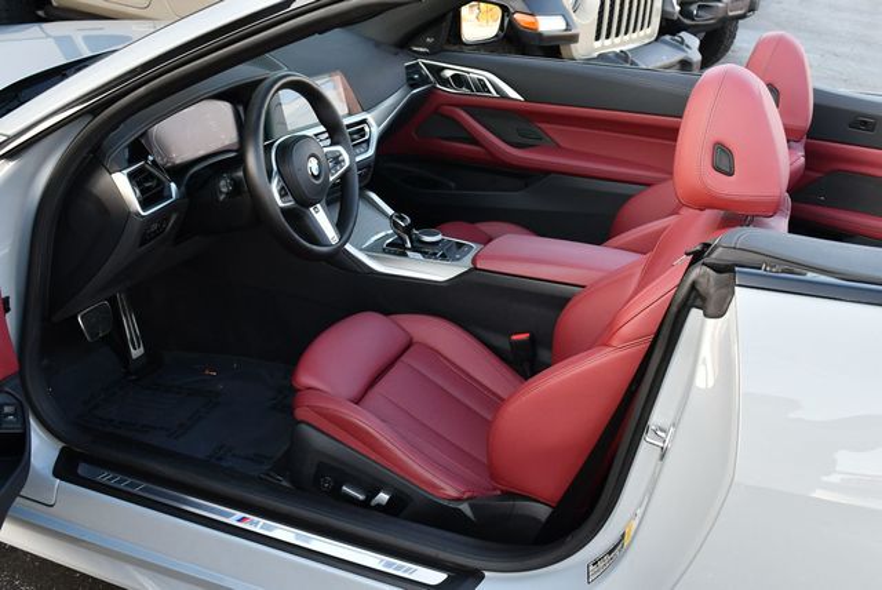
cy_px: 295
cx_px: 441
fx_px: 981
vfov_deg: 33.5
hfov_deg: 48.4
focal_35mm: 40
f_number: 5.6
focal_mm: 20
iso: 400
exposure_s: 1/250
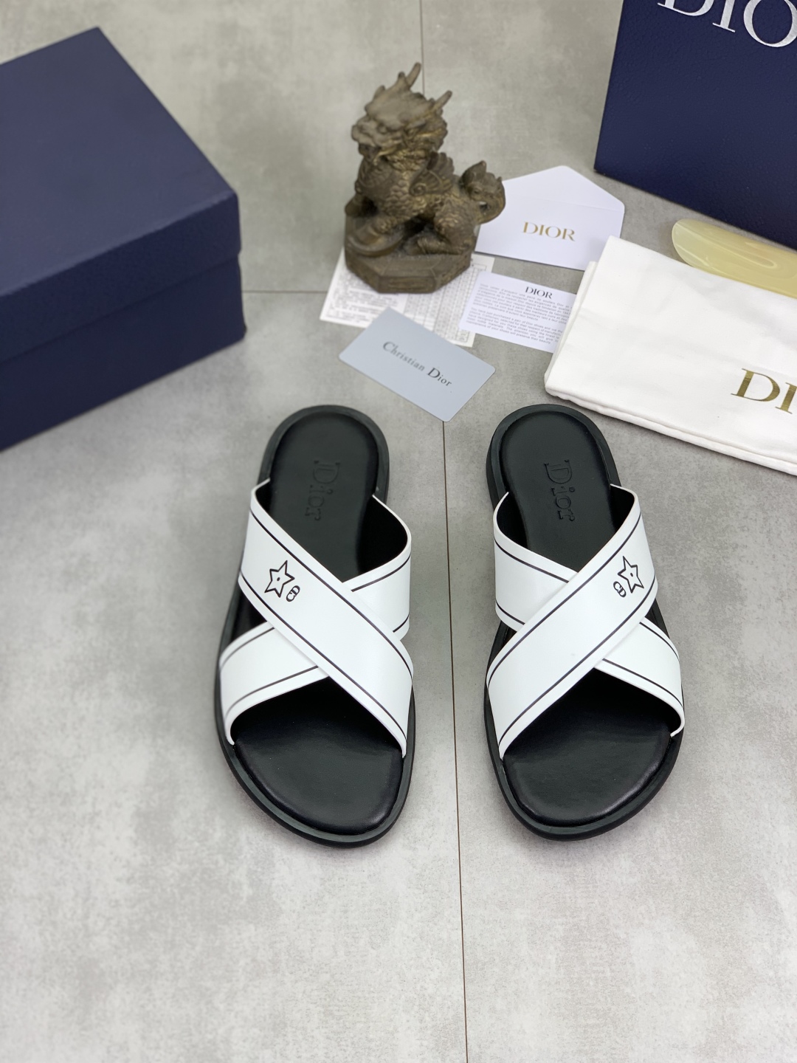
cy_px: 532
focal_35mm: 52
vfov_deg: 36.8
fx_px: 1596
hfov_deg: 28.0
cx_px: 398
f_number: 2.4
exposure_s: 1/102
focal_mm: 6
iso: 16
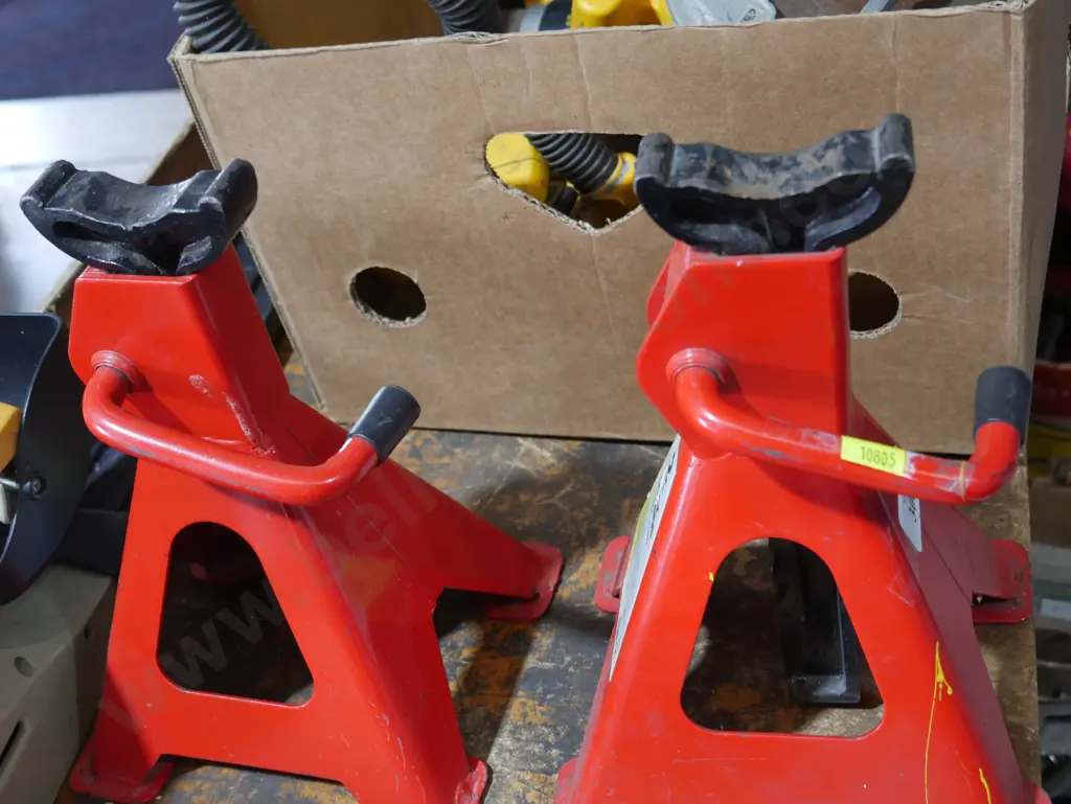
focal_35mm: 44
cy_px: 402
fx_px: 1362
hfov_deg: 42.9
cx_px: 536
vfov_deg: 32.9
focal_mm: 22
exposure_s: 1/60
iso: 800
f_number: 4.7
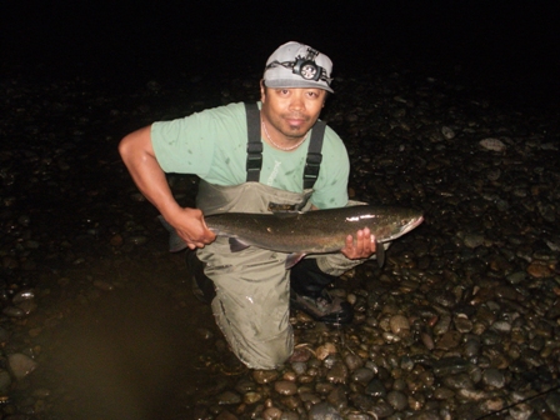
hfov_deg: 51.4
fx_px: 582
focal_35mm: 36
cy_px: 210
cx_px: 280
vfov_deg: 39.7
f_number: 3.5
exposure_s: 1/30
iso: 320
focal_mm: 6.3
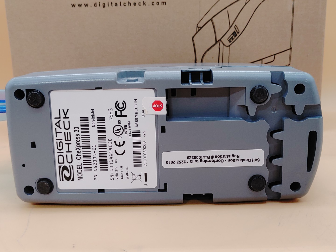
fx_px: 379
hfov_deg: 47.9
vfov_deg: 36.8
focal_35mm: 39
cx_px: 168
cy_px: 126
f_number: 1.8
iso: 50
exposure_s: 1/60
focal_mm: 4.36
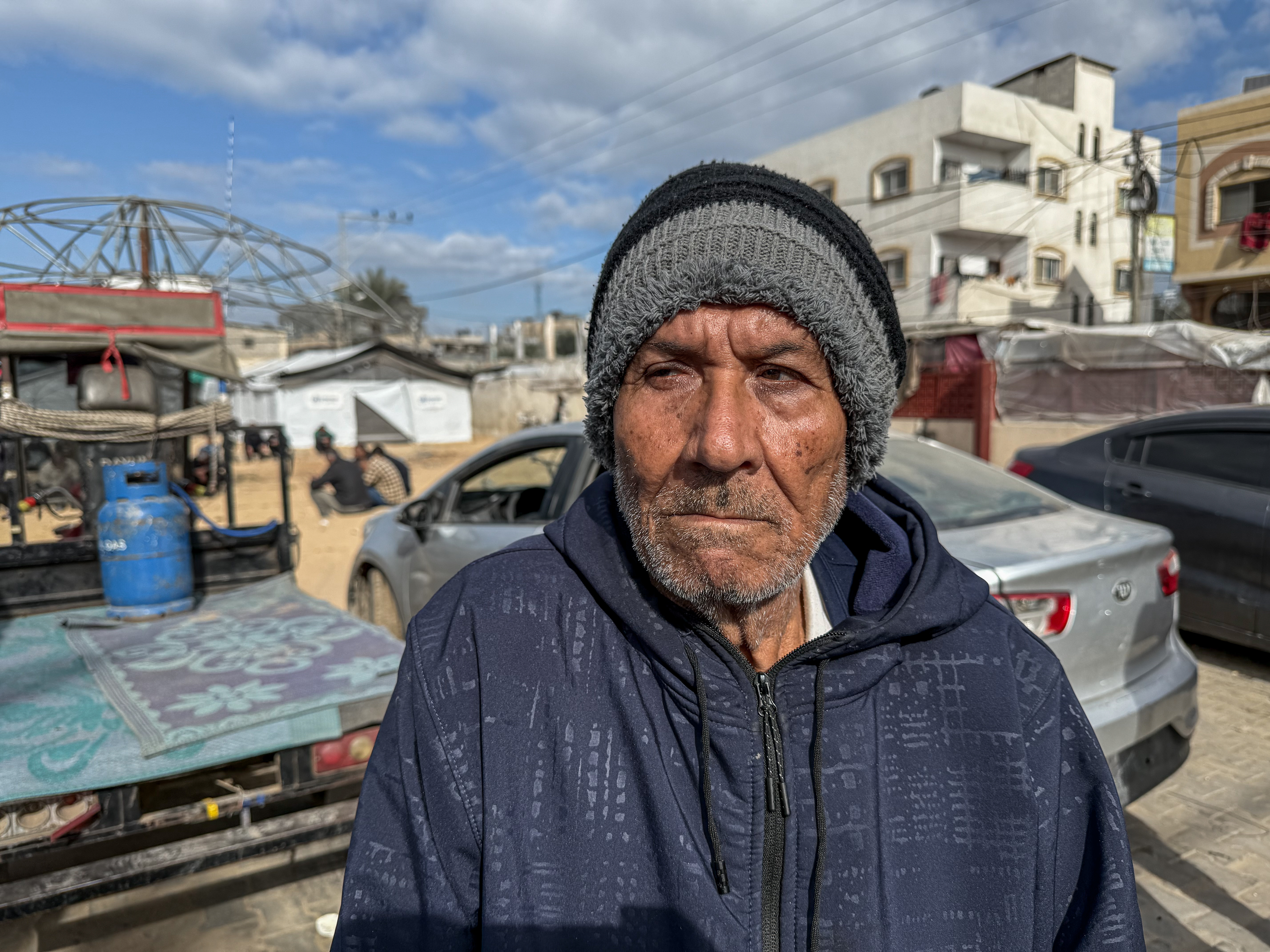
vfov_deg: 56.8
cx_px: 635
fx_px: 881
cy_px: 476
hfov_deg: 71.6
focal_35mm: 24
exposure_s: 1/3200
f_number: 1.8
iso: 80
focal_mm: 6.76
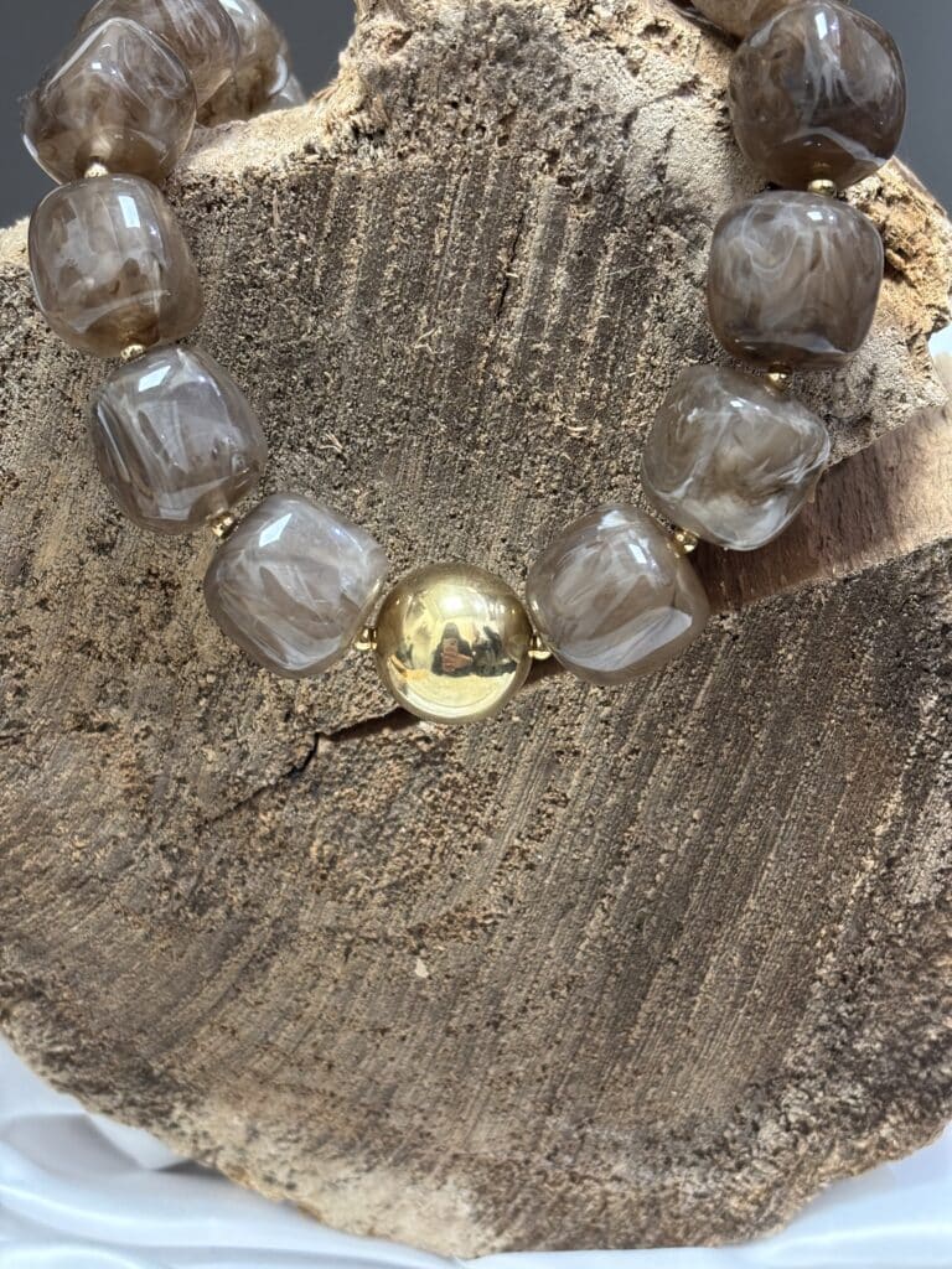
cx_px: 476
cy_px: 634
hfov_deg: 28.0
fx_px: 1907
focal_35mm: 52
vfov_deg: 36.8
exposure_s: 1/33
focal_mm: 5.96
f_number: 1.6
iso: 125
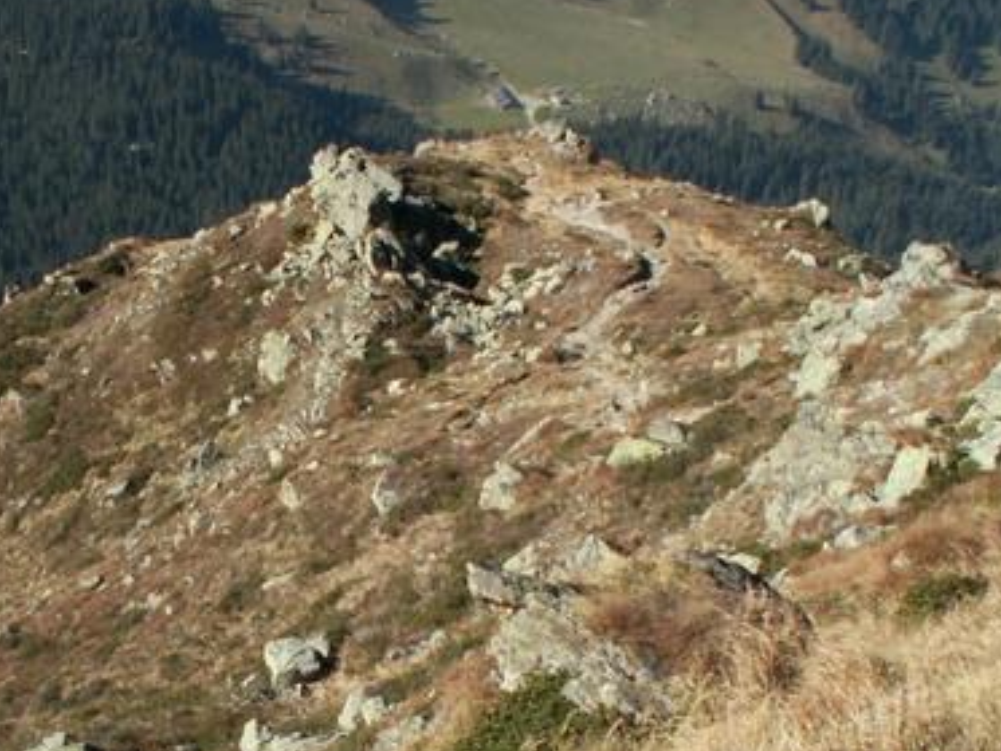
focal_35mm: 60
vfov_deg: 24.3
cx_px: 284
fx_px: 1736
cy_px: 528
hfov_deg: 31.7
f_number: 3.5
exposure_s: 1/400
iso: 50
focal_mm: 5.86
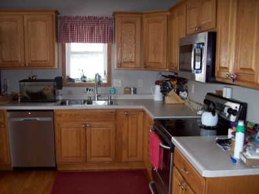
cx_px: 130
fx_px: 269
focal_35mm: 36
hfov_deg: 51.4
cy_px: 97
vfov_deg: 39.7
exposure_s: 1/64
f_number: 2.7
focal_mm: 6
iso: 80
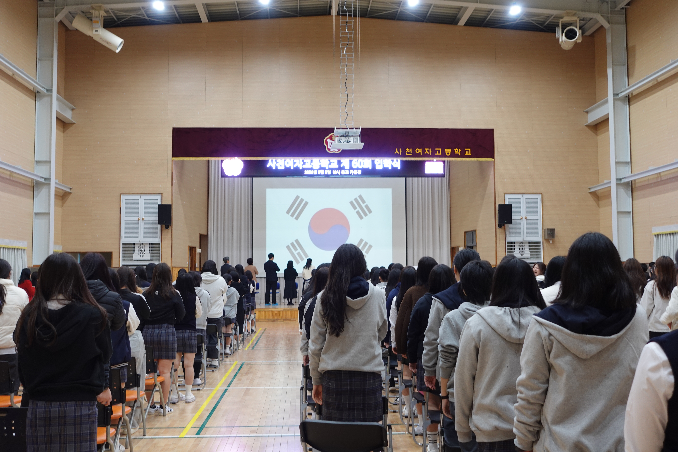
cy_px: 226
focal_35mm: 40
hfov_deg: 48.5
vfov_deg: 33.4
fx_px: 753
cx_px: 339
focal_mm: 15.27
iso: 200
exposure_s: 1/40
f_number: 2.8
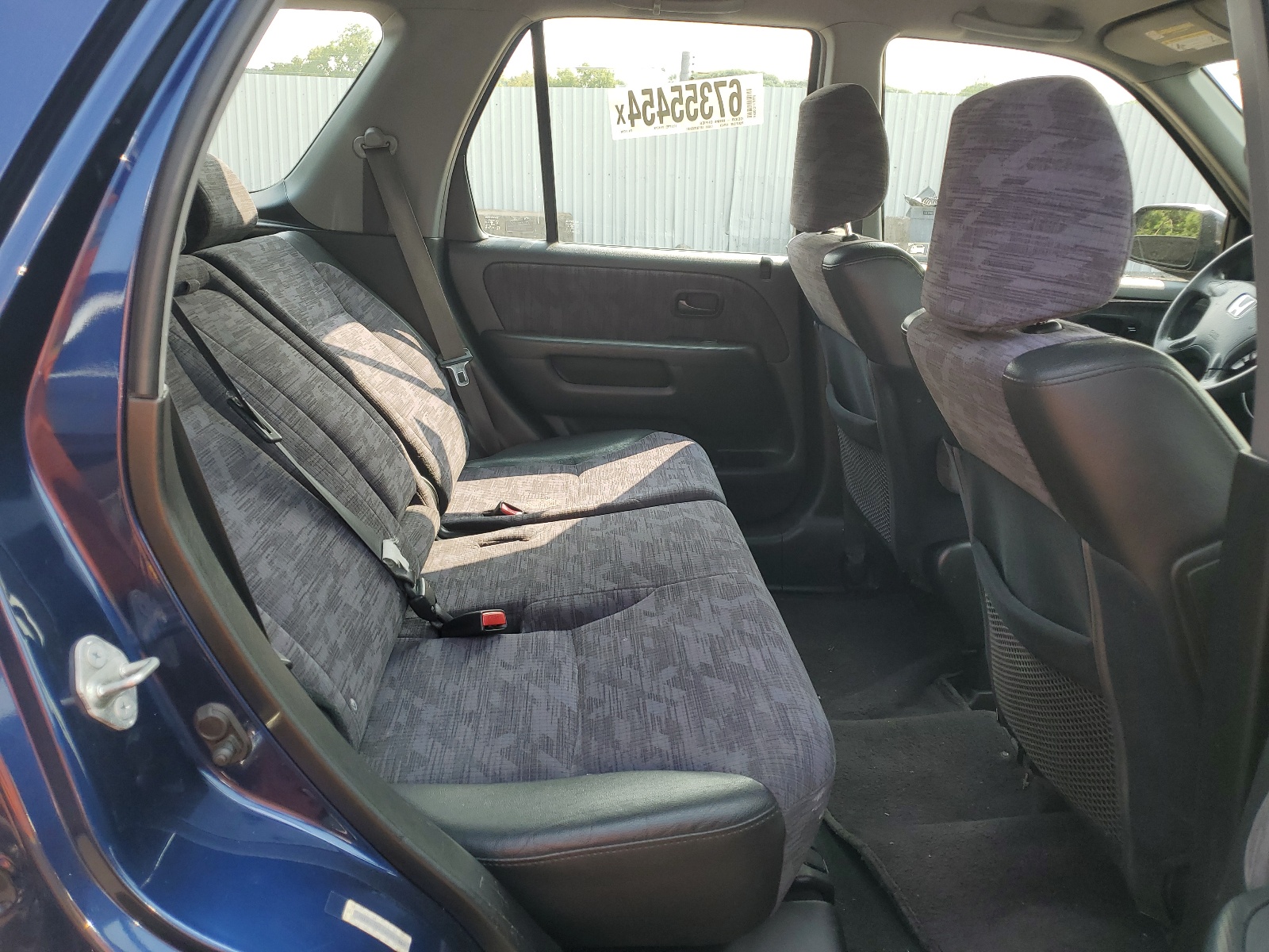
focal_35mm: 26
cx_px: 634
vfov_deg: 53.1
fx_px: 953
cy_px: 476
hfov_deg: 67.3
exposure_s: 1/417
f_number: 1.5
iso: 50
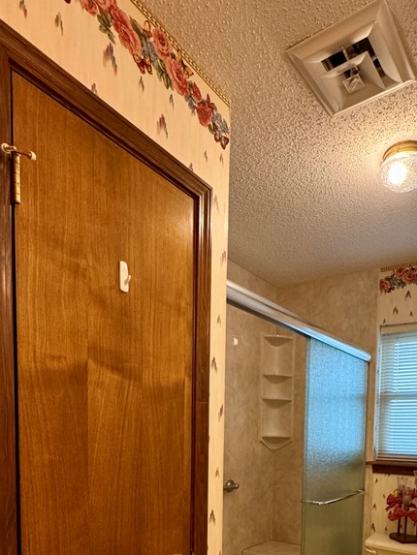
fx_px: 401
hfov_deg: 53.3
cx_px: 293
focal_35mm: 25
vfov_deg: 61.9
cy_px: 464
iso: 400
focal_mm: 2.22
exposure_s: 1/60
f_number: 2.2
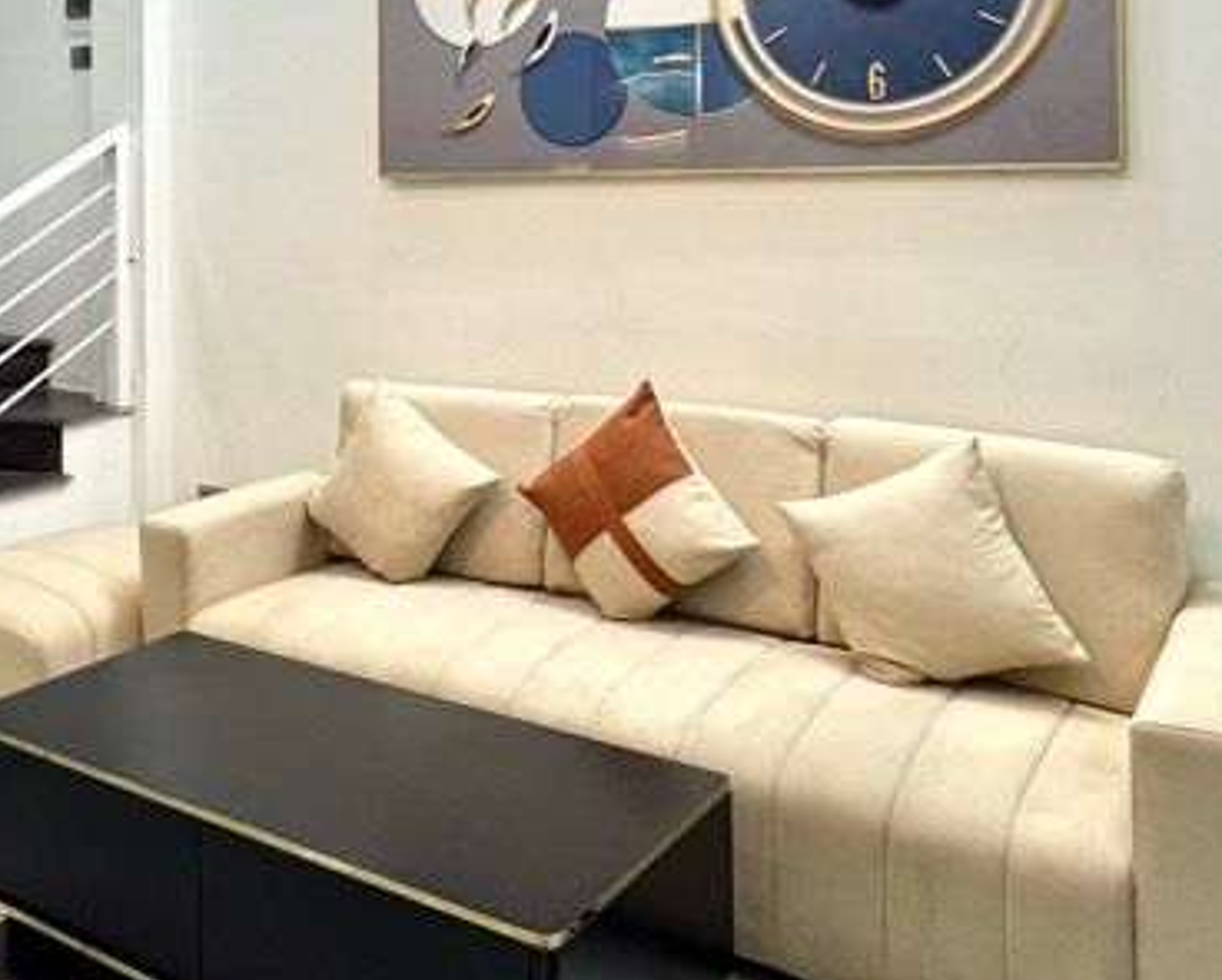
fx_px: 1375
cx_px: 282
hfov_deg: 45.9
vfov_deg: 37.7
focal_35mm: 38
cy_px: 183
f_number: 2.2
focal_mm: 2.22
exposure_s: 1/100
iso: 160
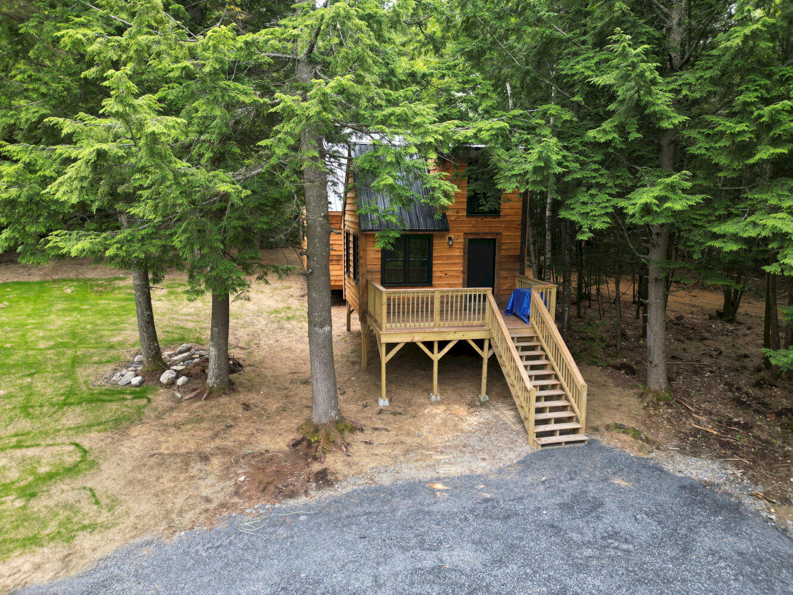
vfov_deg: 56.8
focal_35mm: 24
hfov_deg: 71.6
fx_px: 550
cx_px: 396
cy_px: 298
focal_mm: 6.72
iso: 100
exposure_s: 1/320
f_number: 1.7
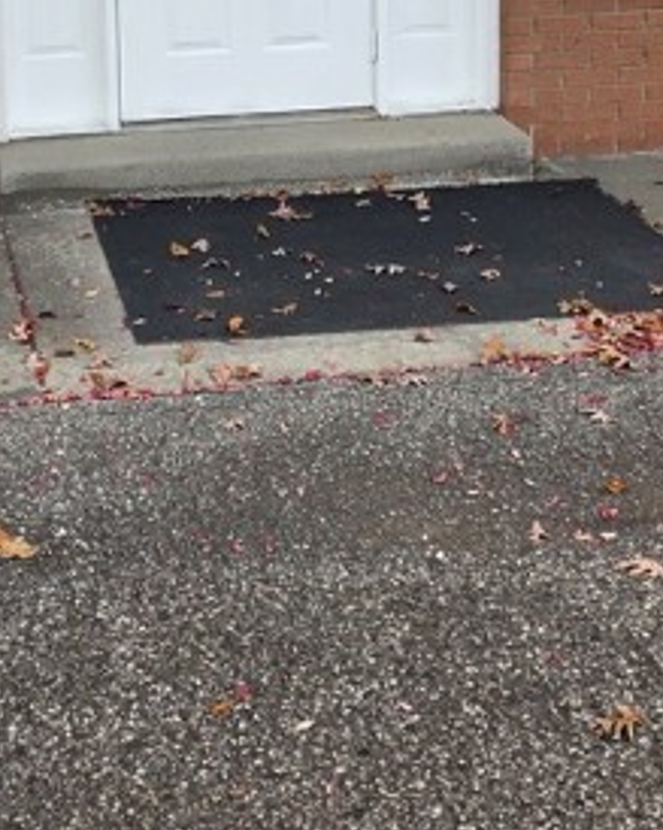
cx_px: 94
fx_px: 1546
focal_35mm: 63
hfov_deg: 23.7
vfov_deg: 27.6
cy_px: -73
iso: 50
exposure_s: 1/359
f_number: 1.7
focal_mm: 6.3
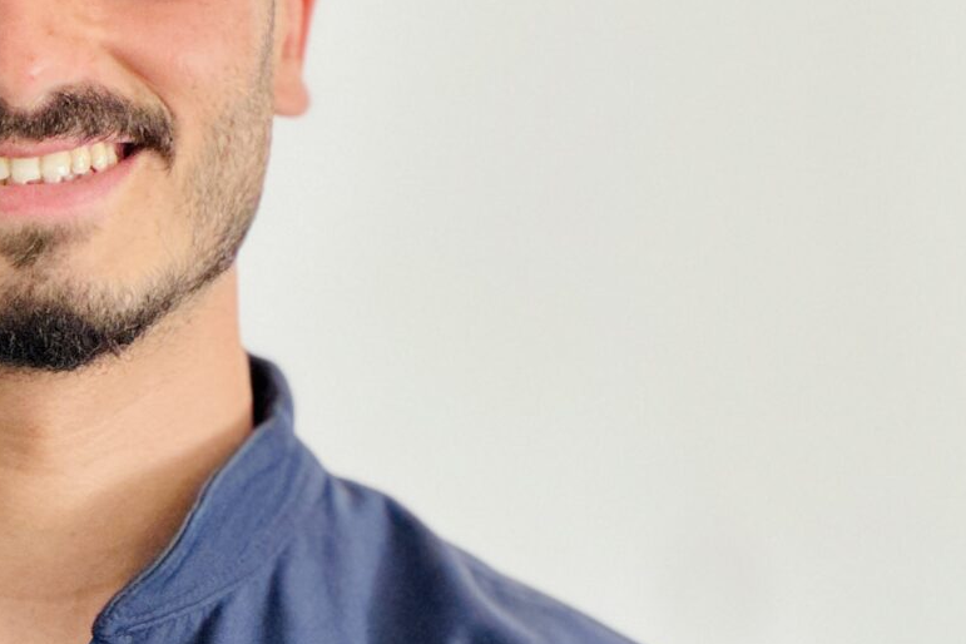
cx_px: -26
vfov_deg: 5.1
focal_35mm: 266
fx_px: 7137
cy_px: 857
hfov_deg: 7.7
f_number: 2.8
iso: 250
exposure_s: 1/40
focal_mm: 9
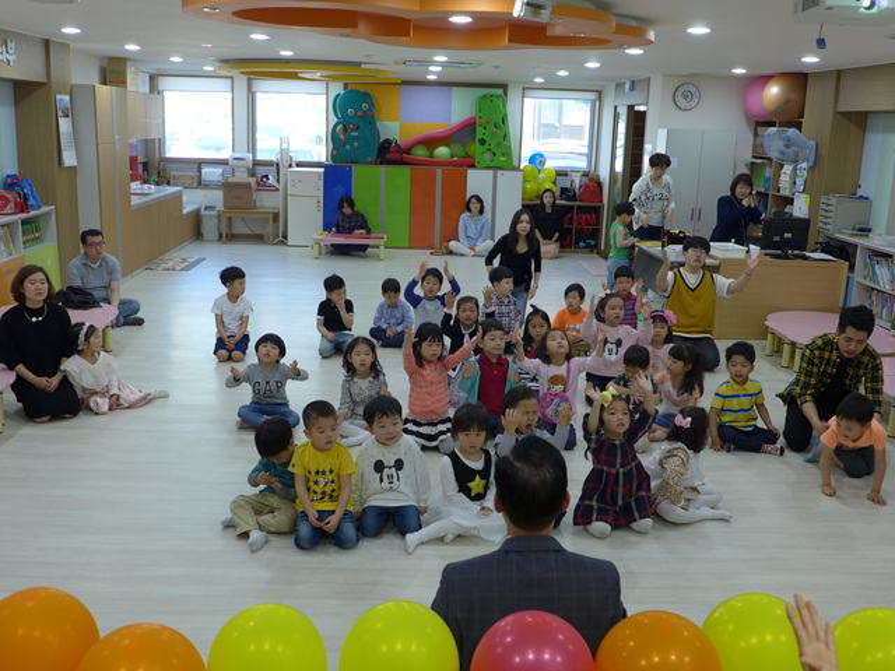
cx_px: 448
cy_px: 336
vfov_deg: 40.7
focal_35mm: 35
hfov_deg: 52.6
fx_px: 905
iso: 80
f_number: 1.6
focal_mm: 6.9
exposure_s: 1/100
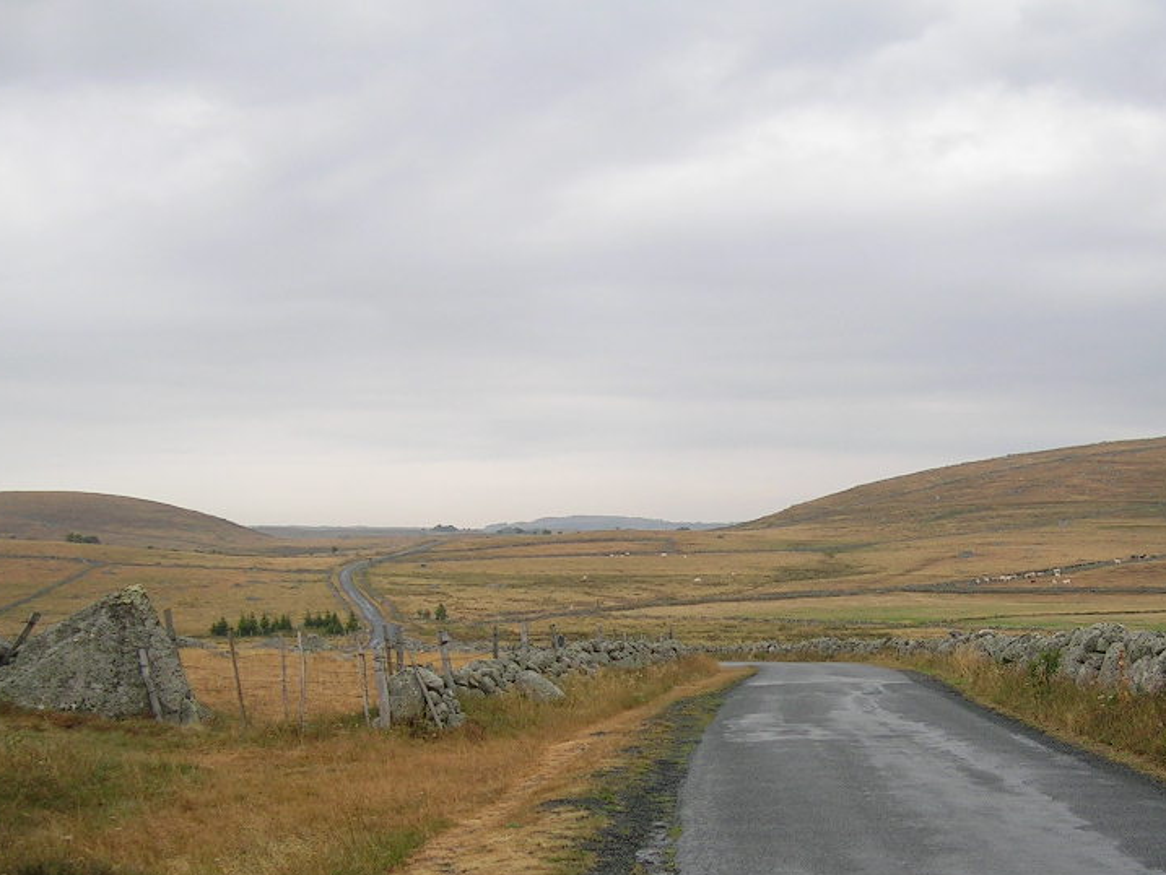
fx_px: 1684
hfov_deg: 37.7
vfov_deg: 28.9
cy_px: 597
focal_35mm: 50
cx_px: 785
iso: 50
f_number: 2.8
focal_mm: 5.4
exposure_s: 1/326
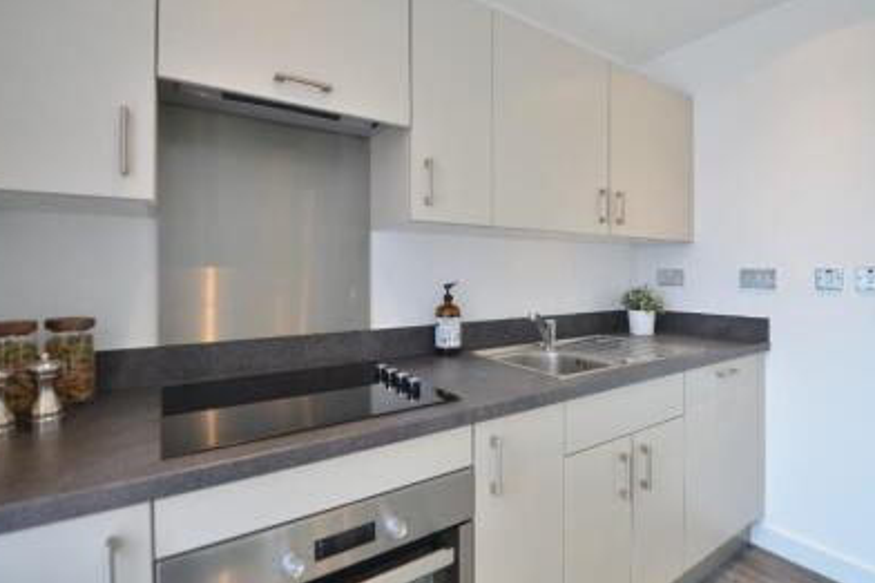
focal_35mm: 17
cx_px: 464
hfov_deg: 93.2
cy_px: 276
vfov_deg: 70.3
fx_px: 413
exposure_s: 1/100
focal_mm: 14
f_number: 2.8
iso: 400
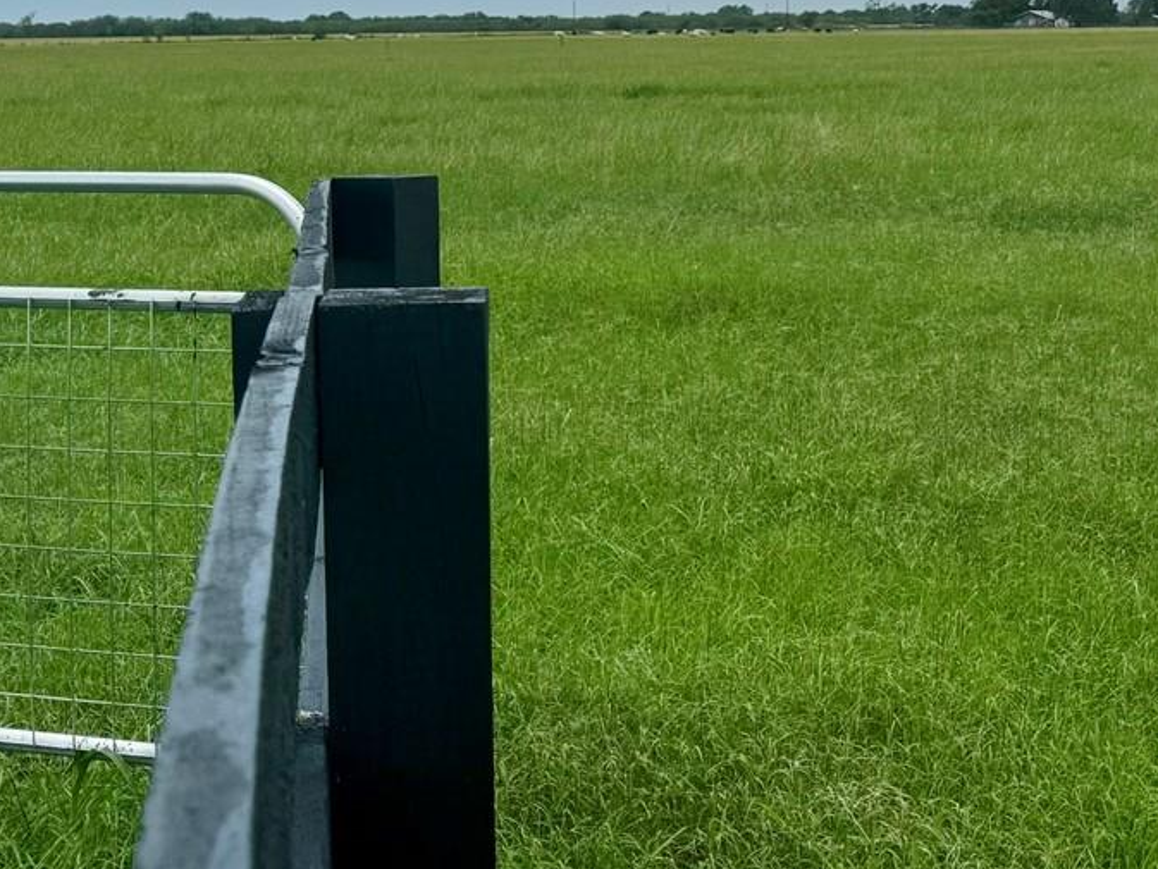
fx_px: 2442
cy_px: 71
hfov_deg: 25.6
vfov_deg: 19.8
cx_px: 1094
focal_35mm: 73
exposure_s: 1/7937
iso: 80
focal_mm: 6.76
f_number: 1.78
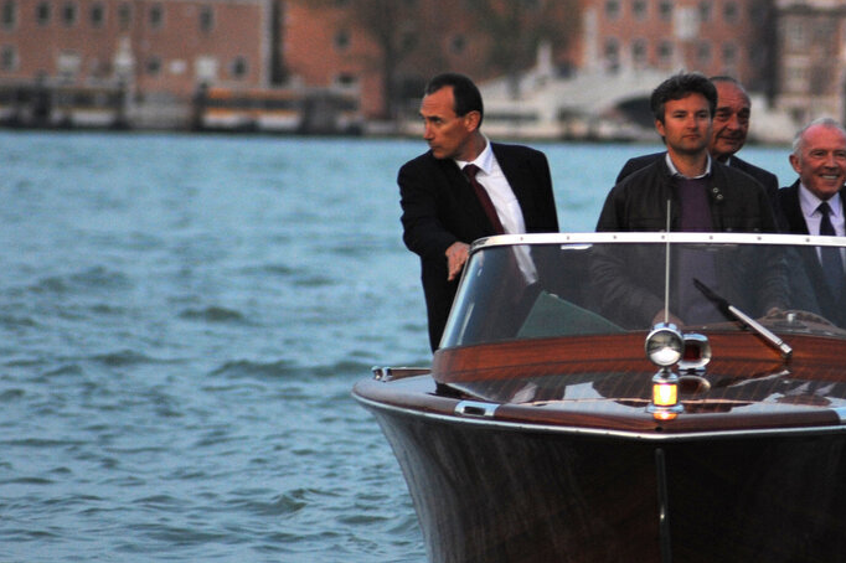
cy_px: 316
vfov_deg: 3.9
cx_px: 610
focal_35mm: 349
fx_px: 8197
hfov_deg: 5.9
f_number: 5
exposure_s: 1/200
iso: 1600
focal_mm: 220
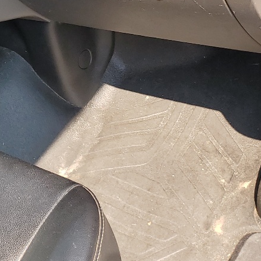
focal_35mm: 84
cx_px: -82
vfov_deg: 20.0
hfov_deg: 19.1
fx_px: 717
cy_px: -1
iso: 50
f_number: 1.5
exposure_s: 1/476
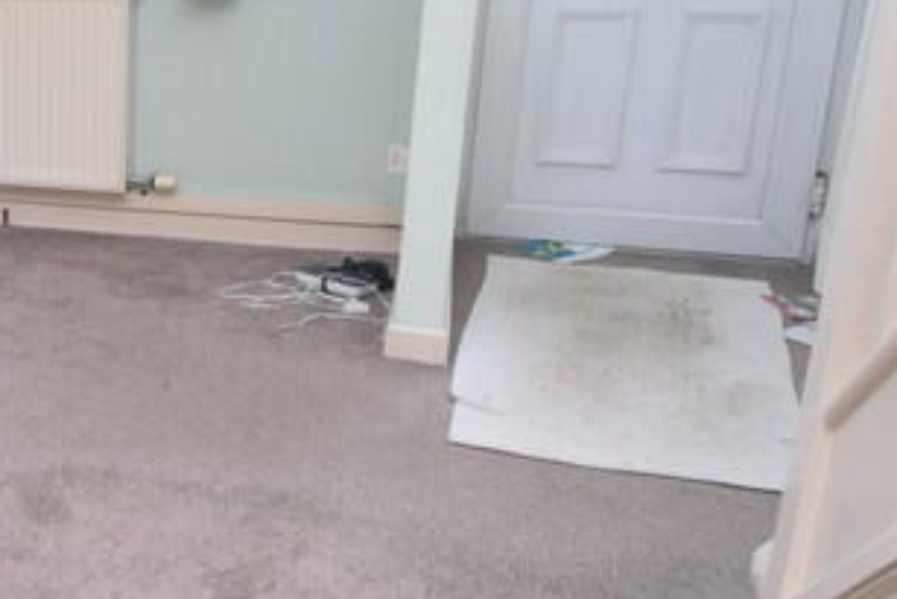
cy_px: 244
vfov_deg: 27.0
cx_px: -126
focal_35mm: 50
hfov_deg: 33.6
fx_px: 1246
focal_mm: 10
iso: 400
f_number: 4.5
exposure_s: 1/80
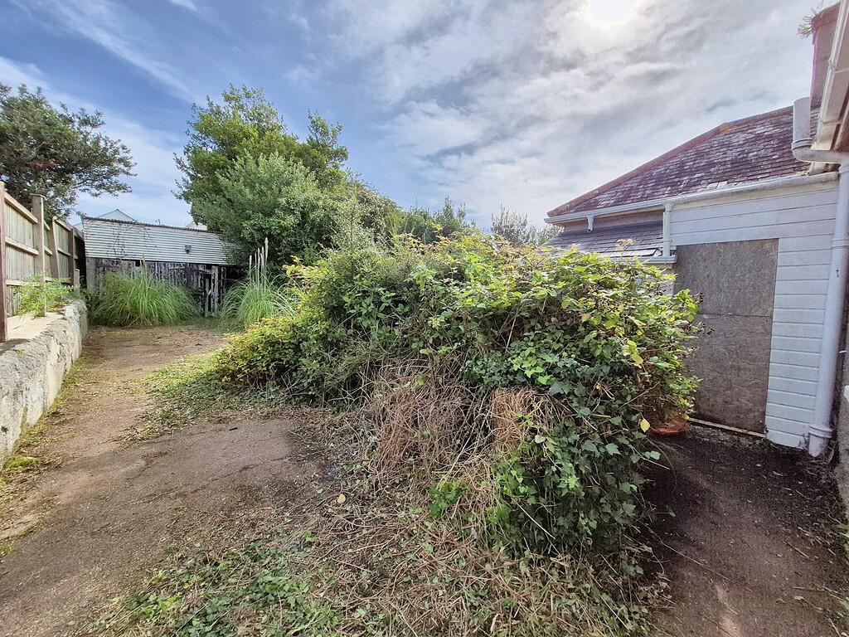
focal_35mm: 13
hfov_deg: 106.2
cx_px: 424
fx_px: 319
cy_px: 318
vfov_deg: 89.9
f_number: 2.2
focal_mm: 1.7
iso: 50
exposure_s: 1/1992
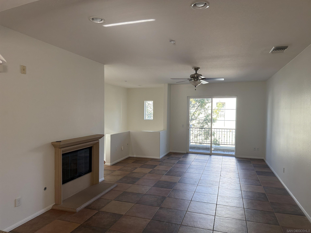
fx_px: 216
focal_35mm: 24
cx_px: 156
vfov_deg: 56.8
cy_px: 116
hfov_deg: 71.6
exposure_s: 1/214
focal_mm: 6.76
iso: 125
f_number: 1.78
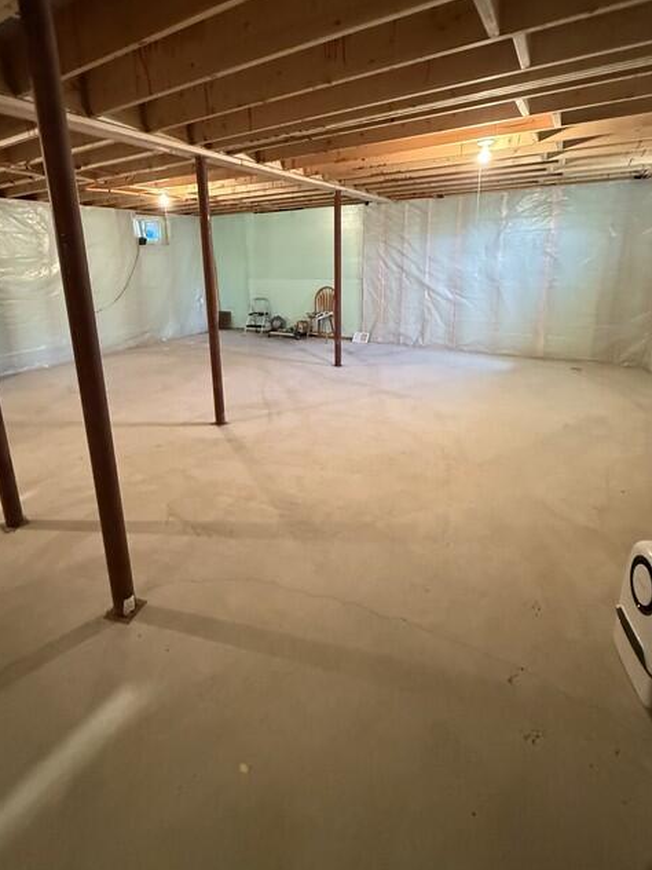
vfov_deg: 90.3
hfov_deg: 74.6
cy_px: 366
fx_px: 427
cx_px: 301
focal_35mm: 17
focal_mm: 2.22
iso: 800
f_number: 2.2
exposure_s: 1/60
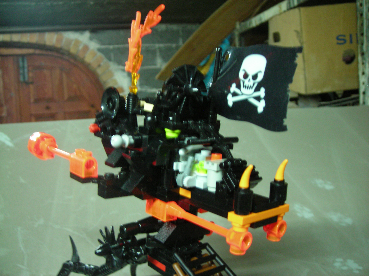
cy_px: 138
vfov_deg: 37.7
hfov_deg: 49.0
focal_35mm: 38
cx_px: 184
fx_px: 405
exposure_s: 1/2.7
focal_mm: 6.3
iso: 200
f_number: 3.2
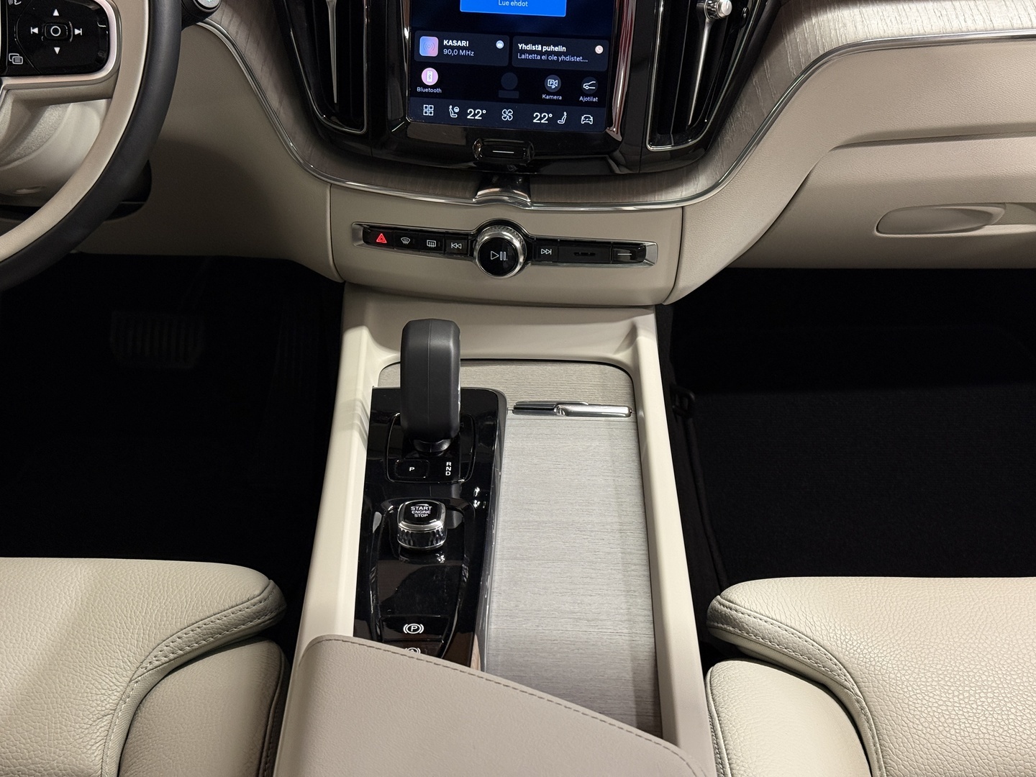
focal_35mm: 48
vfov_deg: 30.3
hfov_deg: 39.7
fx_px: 1437
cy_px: 388
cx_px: 518
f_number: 1.78
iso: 200
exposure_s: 1/50
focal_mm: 6.76
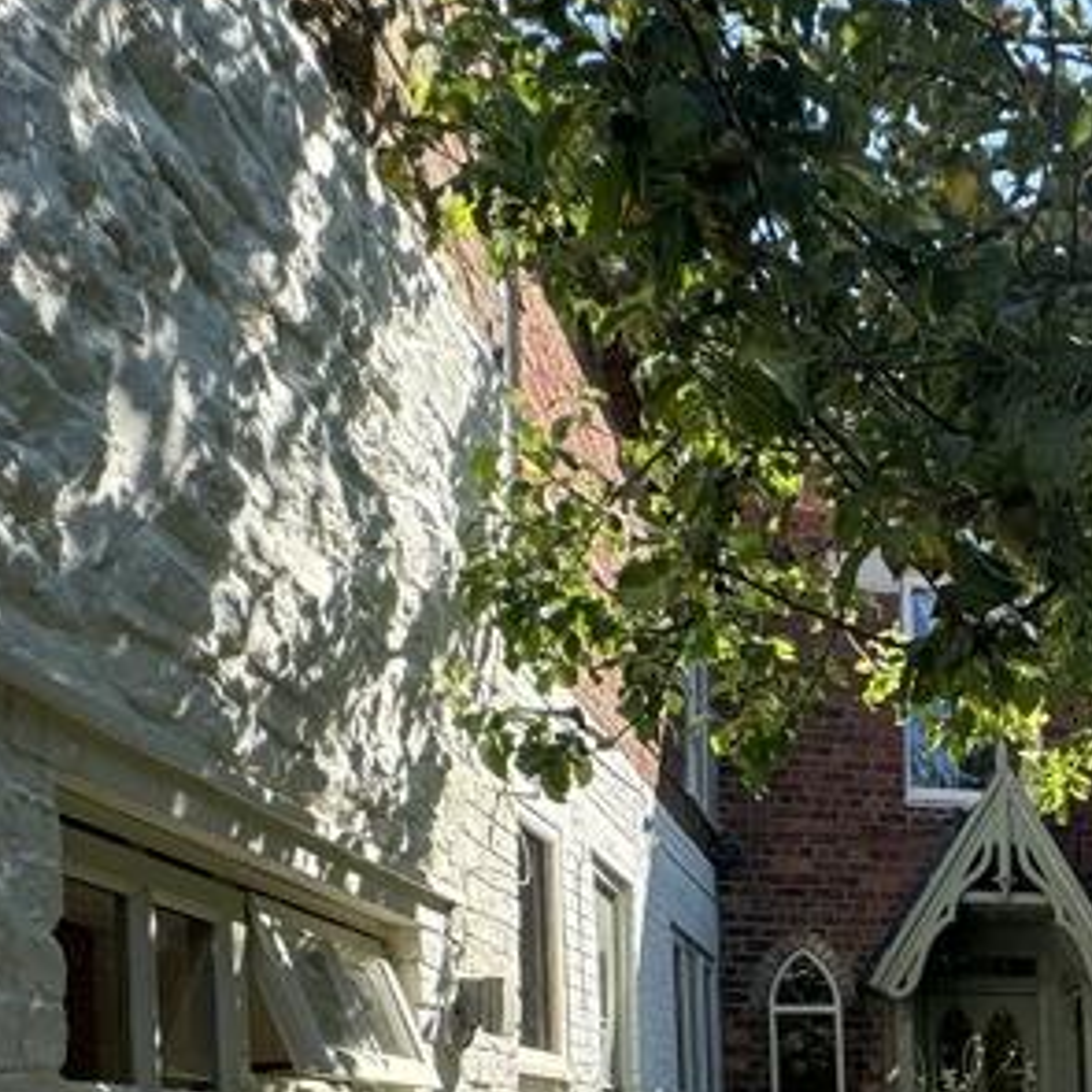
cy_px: 1188
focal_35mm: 43
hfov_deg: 32.9
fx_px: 1535
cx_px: 1273
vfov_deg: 34.2
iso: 40
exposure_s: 1/456
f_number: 2.2
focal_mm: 2.22
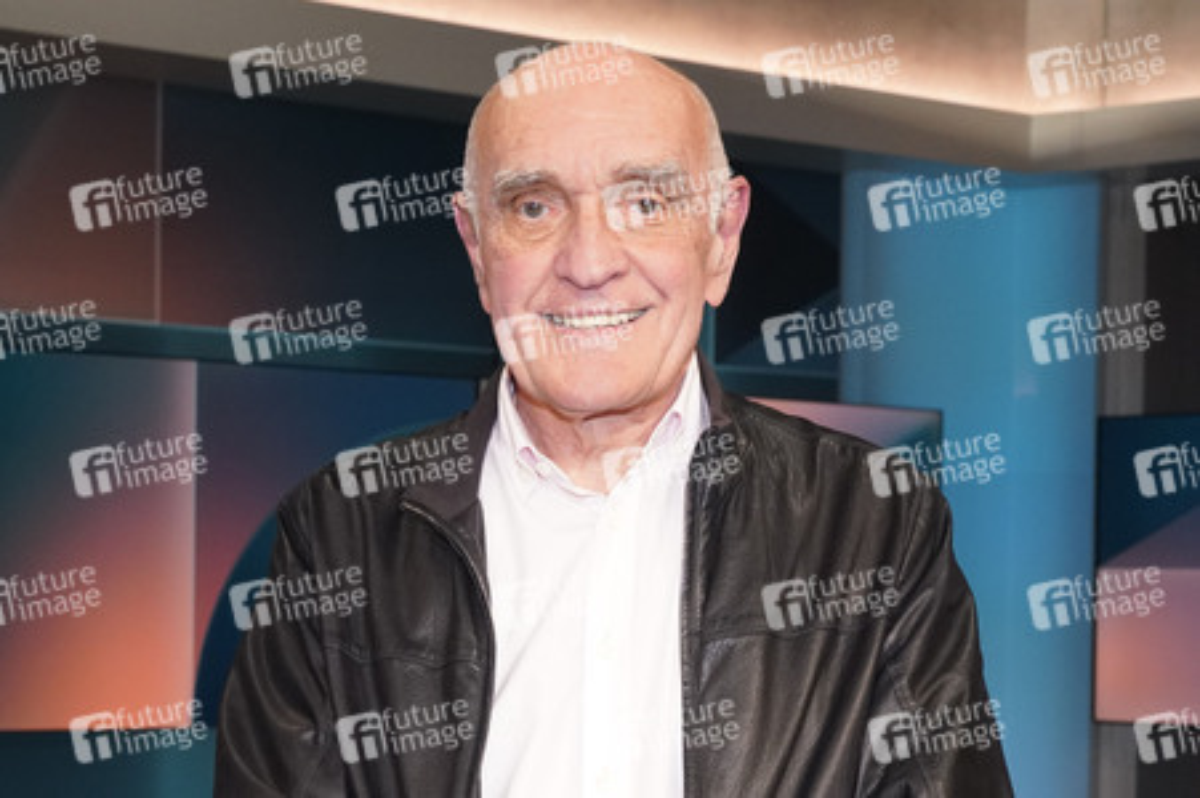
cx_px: 600
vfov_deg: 39.9
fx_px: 1099
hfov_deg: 57.3
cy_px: 399
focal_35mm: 33
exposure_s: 1/160
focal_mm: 33
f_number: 5
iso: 2000
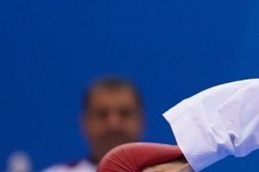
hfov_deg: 1.7
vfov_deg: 1.2
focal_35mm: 1180
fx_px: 8485
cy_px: 59
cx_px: 699
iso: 1250
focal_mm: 200
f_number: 2.8
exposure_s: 1/1000
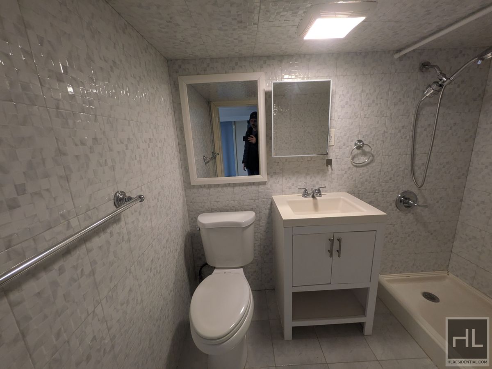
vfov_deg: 85.7
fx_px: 199
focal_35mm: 14
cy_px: 184
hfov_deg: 102.1
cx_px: 246
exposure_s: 1/50
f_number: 2.2
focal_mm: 1.83
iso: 182
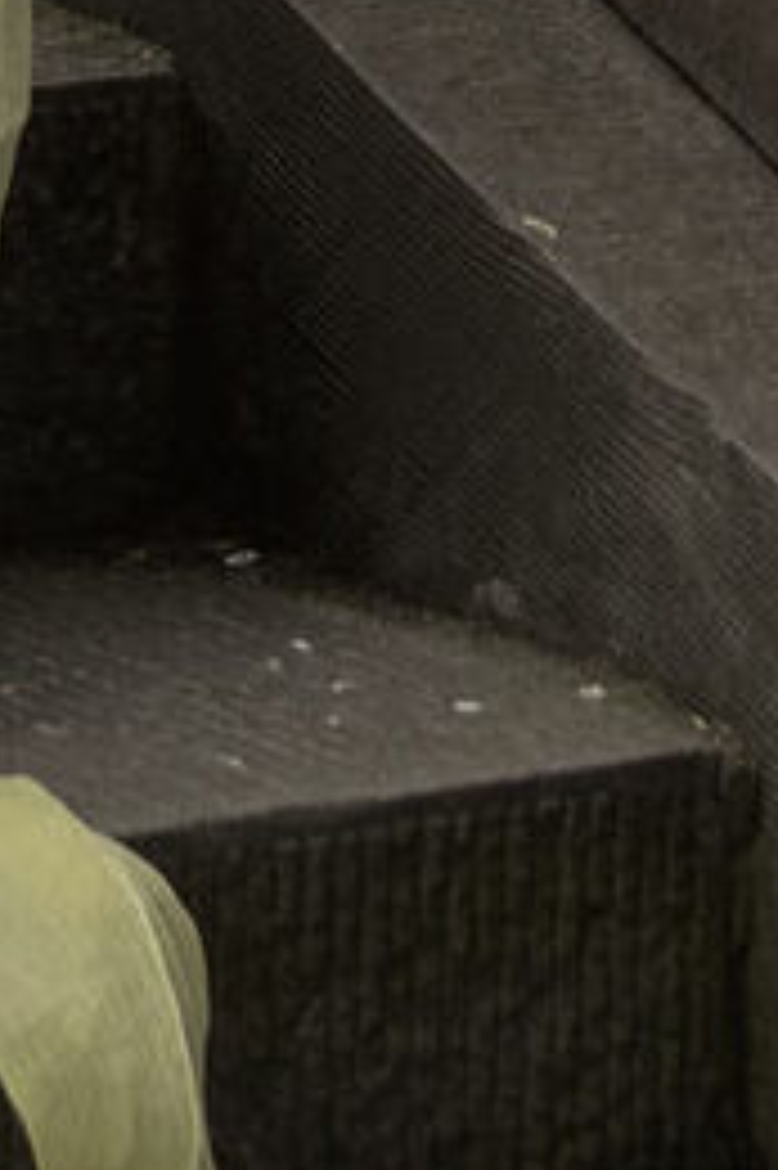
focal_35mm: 442
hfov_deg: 3.1
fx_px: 14346
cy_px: -1703
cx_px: -881
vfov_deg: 4.6
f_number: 2.8
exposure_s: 1/400
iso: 100
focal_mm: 73
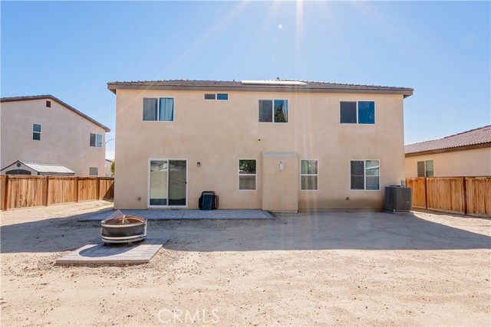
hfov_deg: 81.2
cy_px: 164
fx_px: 286
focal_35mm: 21
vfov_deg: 59.5
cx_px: 246
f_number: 16
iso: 200
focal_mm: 14
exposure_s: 1/250
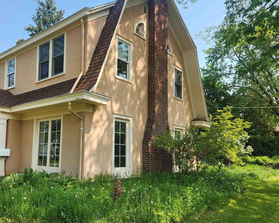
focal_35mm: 31
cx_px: 111
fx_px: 256
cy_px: 126
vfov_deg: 47.0
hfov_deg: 56.7
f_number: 1.8
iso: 20
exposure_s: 1/616
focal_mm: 5.4
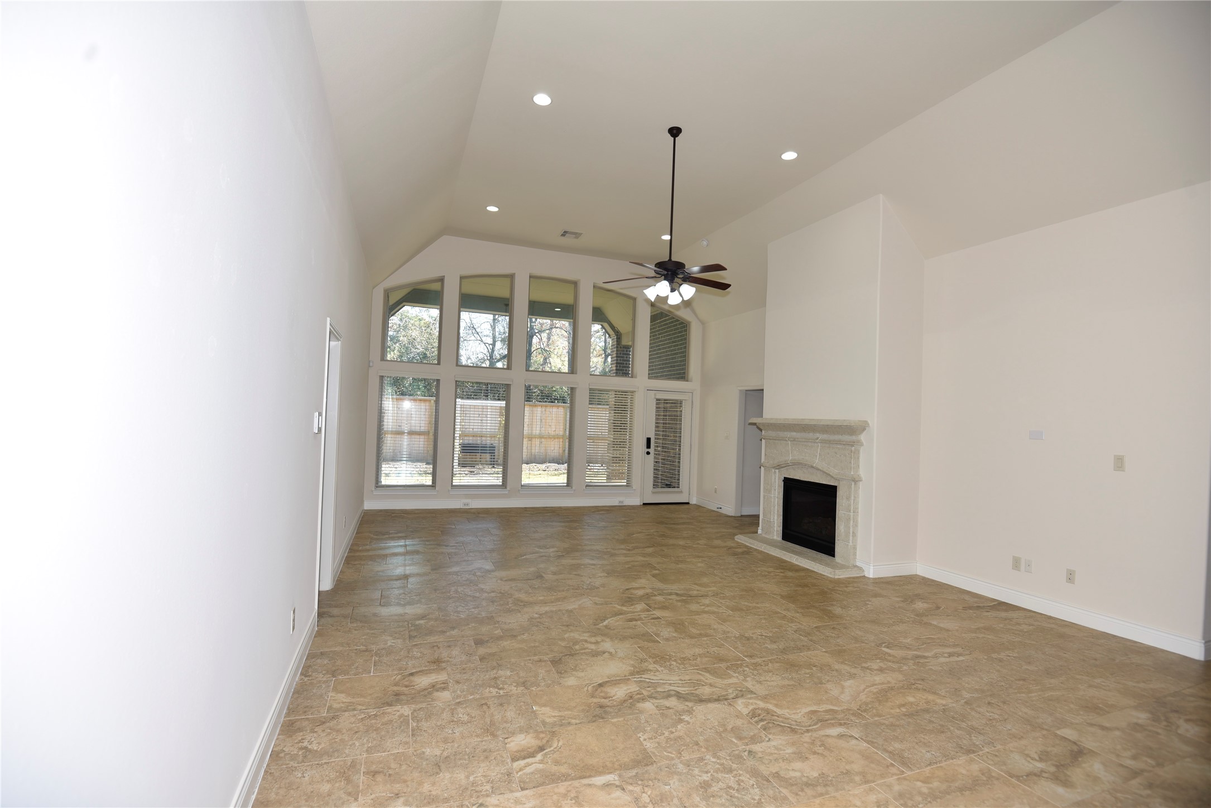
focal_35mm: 16
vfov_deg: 73.8
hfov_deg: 96.7
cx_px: 606
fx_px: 538
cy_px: 404
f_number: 4
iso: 100
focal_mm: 16
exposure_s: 1/60
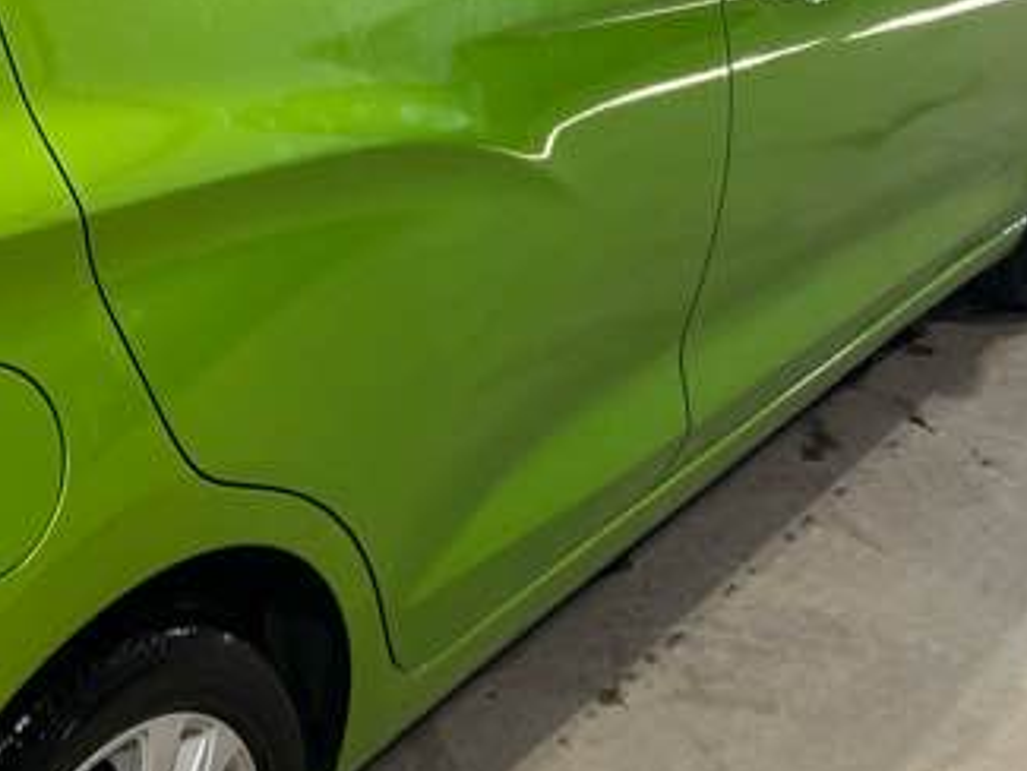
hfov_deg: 24.8
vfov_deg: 19.8
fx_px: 2196
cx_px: -57
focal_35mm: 74
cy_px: 220
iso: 100
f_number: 1.5
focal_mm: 5.7
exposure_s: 1/120
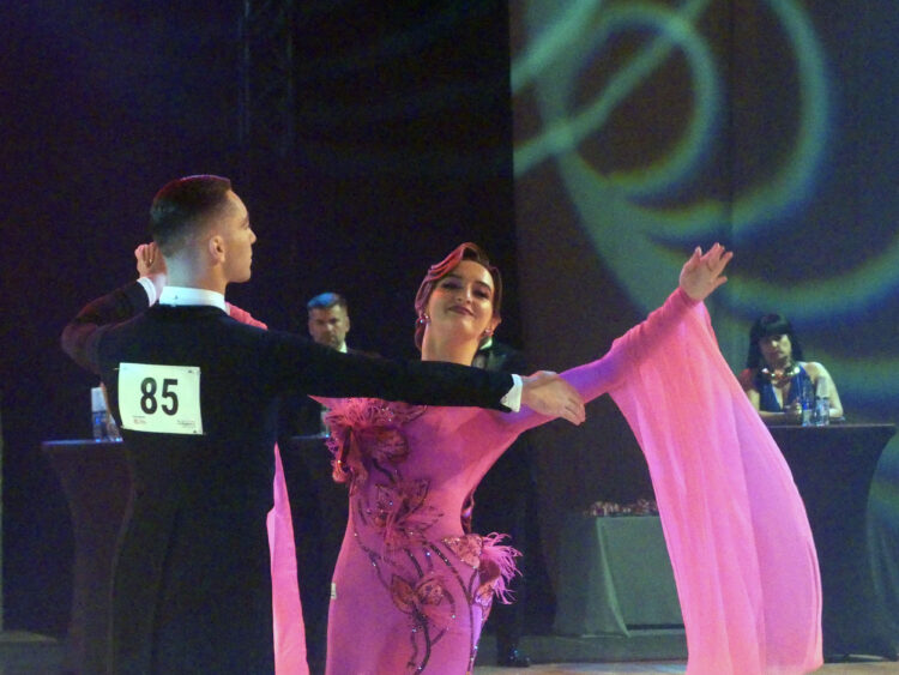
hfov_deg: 9.7
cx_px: 450
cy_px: 338
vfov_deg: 7.3
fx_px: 5300
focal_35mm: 204
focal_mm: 36.7
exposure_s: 1/80
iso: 2000
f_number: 4.5
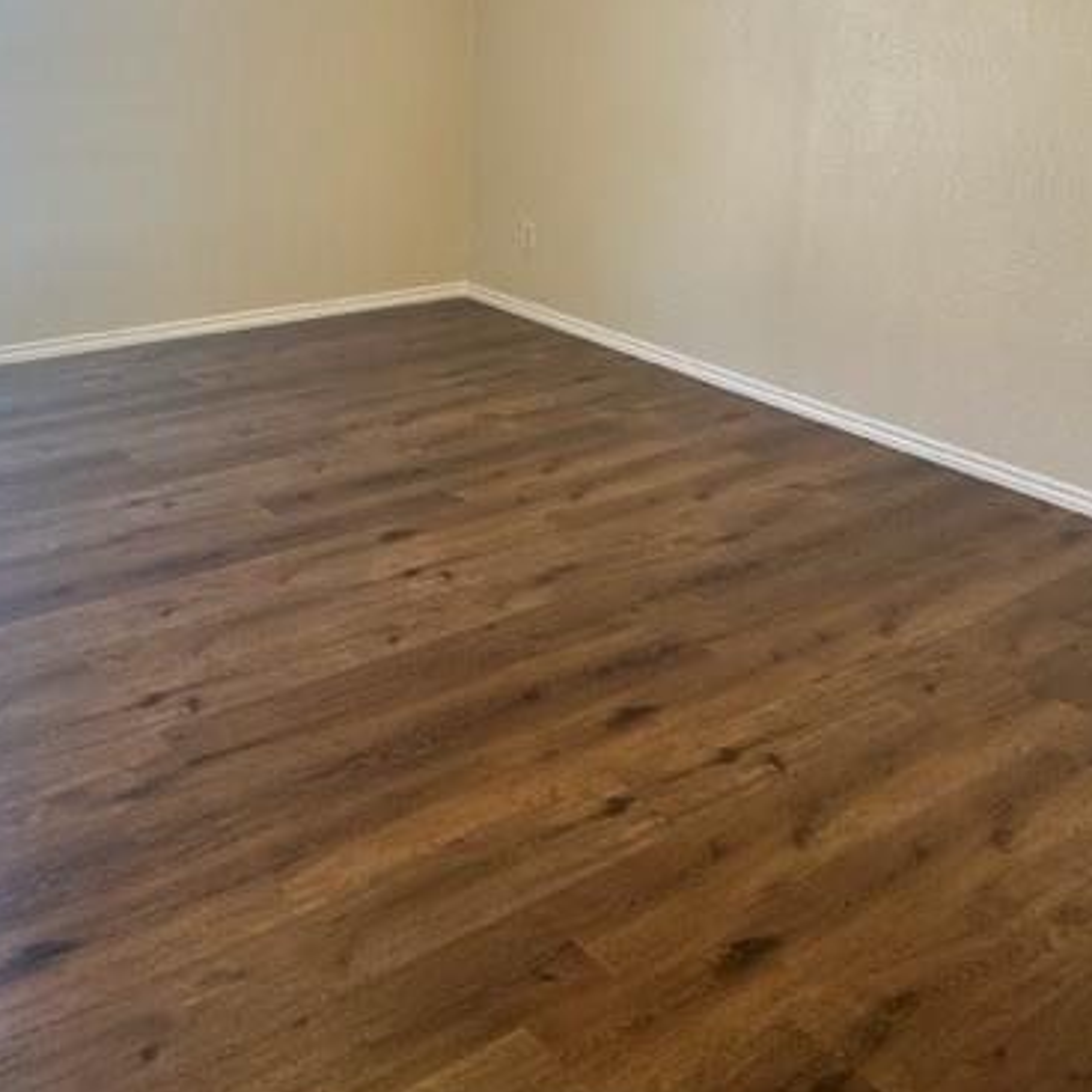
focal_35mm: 37
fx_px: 1321
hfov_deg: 44.7
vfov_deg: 43.9
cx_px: 440
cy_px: 318
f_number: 1.78
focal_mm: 6.86
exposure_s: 1/120
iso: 200
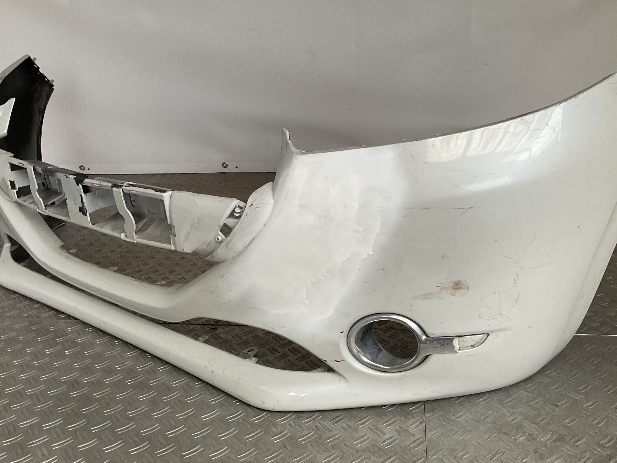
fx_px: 606
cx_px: 323
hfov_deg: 53.9
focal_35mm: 34
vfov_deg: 41.8
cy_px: 224
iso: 50
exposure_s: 1/100
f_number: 1.8
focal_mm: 3
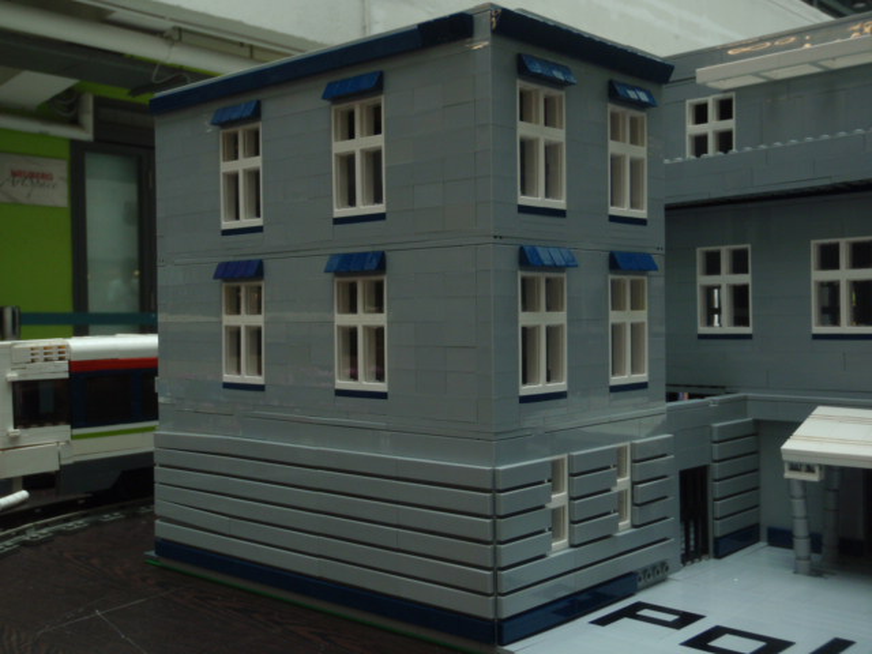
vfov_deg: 39.7
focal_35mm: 36
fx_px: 907
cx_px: 436
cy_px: 327
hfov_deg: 51.4
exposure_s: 1/40
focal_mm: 6.53
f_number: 4.1
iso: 100
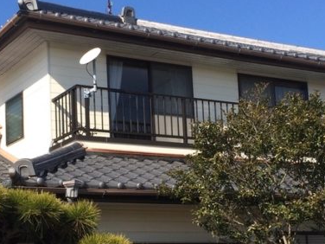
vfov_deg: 18.5
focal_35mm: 79
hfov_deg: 24.7
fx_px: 742
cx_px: 143
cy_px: 189
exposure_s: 1/1709
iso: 32
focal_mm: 4.15
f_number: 2.2
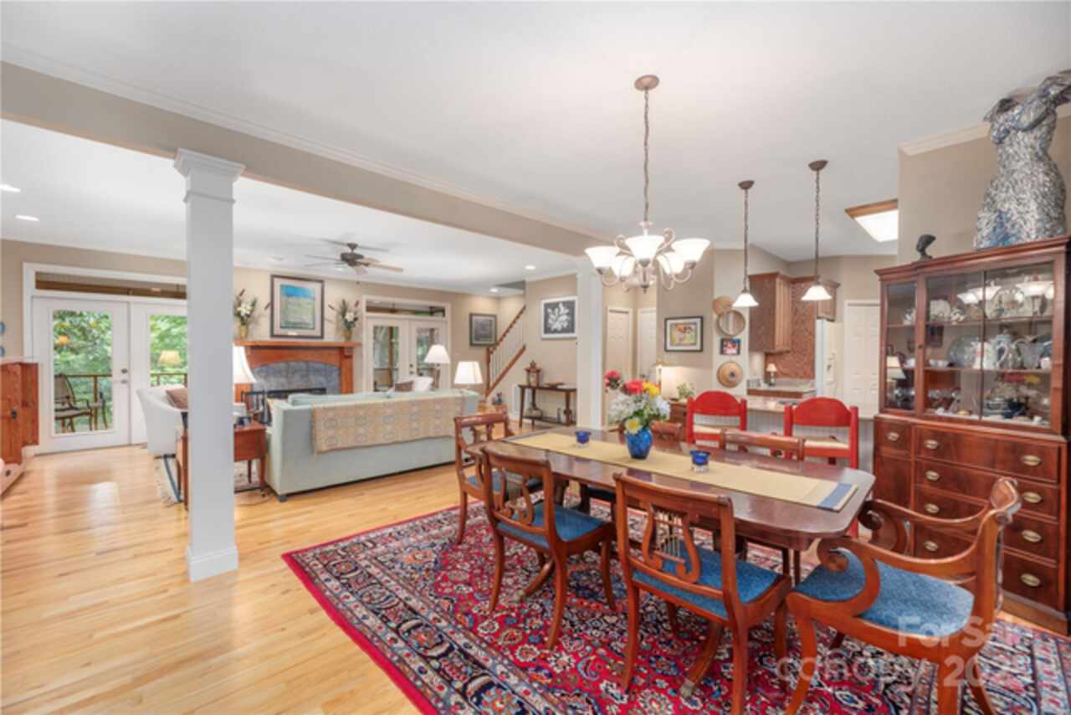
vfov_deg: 81.2
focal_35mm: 14
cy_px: 358
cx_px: 536
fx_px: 417
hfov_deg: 104.2
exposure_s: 1/50
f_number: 7.1
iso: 320
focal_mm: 14
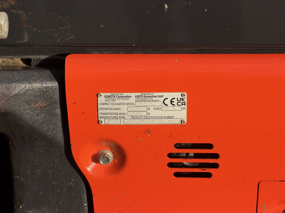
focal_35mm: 100
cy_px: 106
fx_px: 823
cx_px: 142
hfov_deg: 19.6
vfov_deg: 14.8
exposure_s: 1/574
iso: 50
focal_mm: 16.89
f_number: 2.8
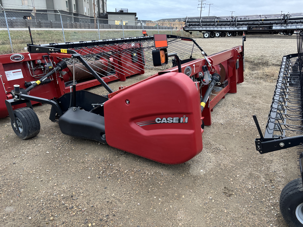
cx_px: 152
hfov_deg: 67.3
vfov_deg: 53.1
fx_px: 228
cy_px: 114
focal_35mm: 26
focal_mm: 5.96
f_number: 1.6
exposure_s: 1/60
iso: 250
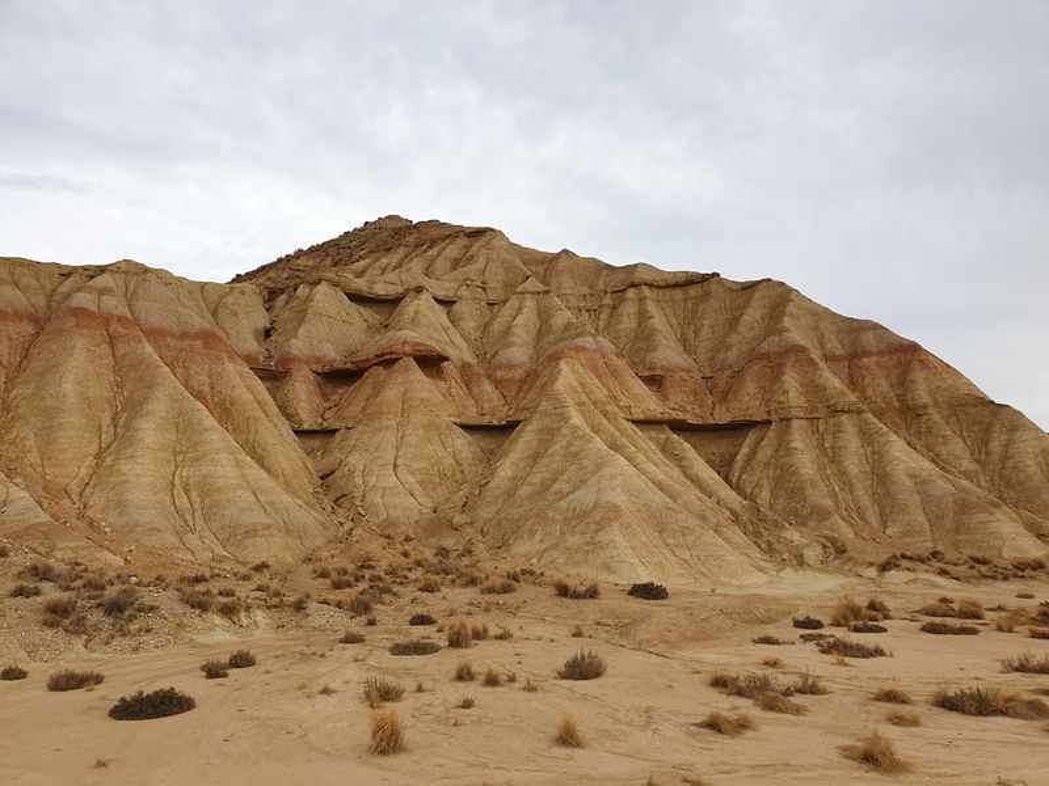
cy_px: 393
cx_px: 524
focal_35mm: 26
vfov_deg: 53.1
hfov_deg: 67.3
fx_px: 788
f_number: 2.4
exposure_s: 1/336
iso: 50
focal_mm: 4.3
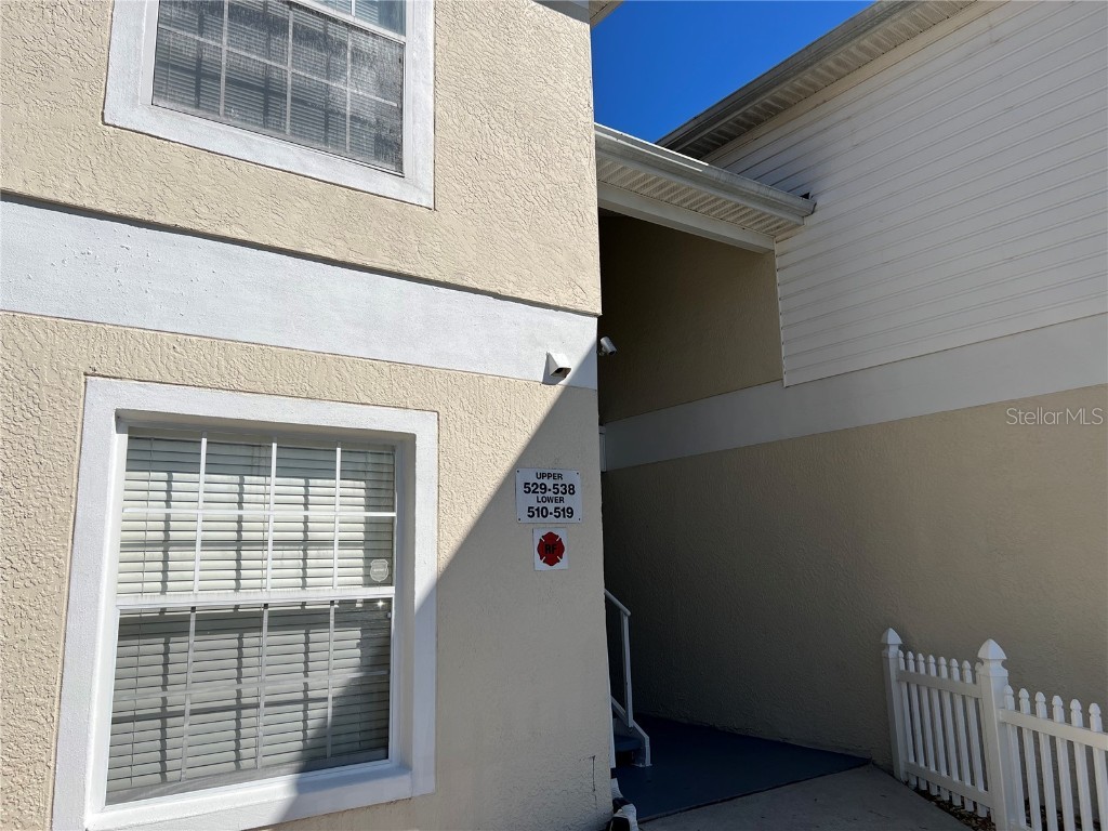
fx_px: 832
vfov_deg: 53.1
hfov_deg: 67.3
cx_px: 554
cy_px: 416
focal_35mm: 26
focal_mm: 5.7
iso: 50
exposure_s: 1/10309
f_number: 1.5
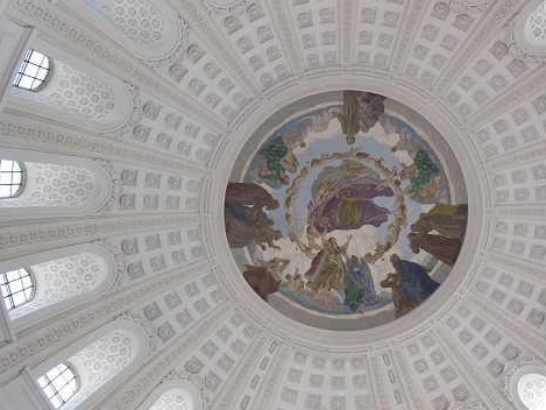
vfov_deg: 44.1
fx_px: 505
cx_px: 333
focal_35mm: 32
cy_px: 227
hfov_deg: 56.3
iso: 160
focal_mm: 4.5
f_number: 3.5
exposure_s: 1/30
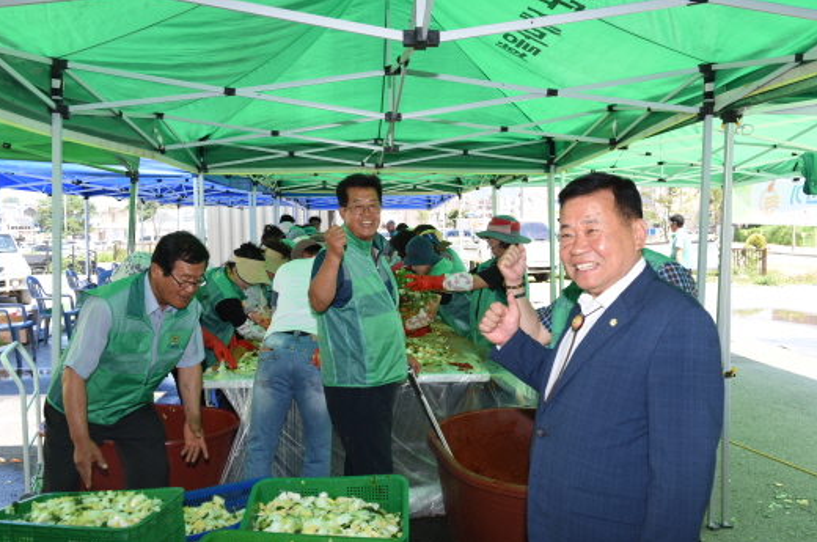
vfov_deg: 39.8
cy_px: 276
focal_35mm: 33
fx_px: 748
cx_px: 410
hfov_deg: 57.3
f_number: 8
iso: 400
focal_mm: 32
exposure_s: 1/250
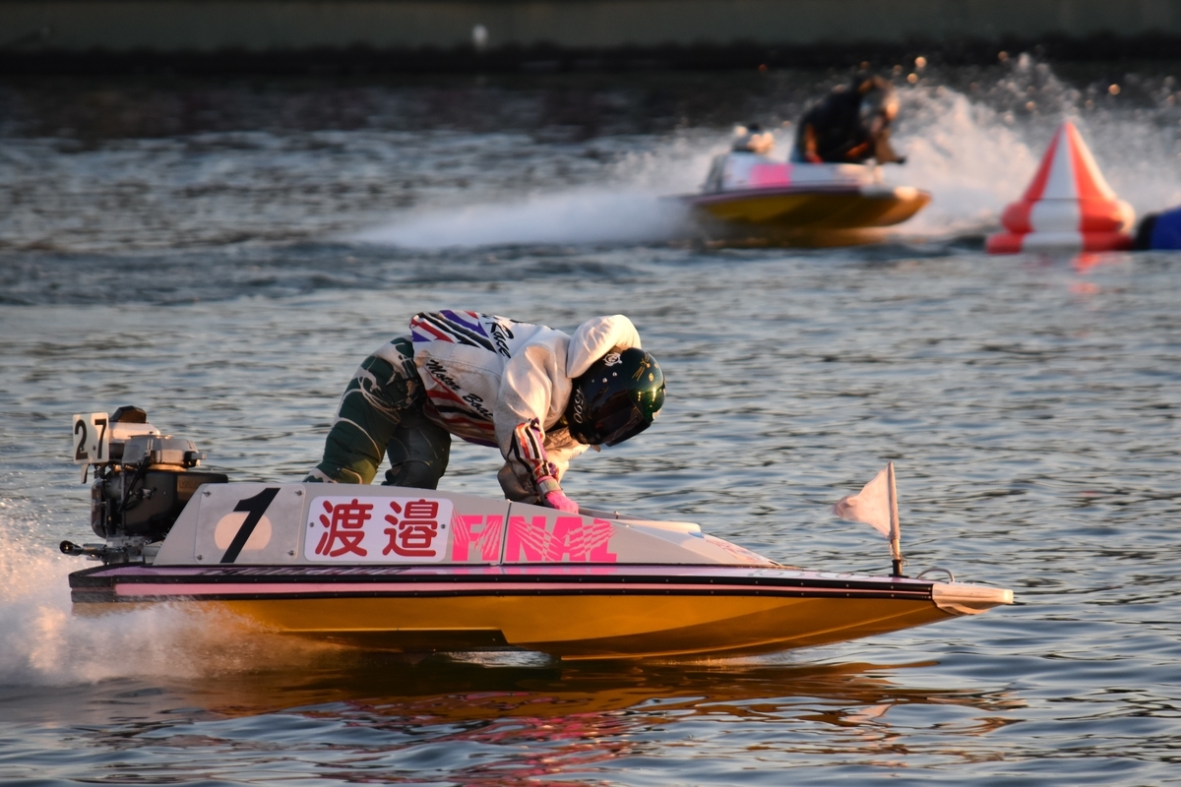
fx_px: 11809
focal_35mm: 360
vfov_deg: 3.8
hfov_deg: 5.7
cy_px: 394
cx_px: 590
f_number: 5.3
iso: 800
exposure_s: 1/800
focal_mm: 240
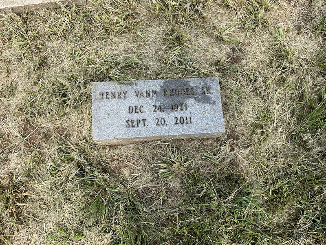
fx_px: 273
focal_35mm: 29
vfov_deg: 48.2
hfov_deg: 61.7
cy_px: 122
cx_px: 163
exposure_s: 1/869
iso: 16
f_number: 1.8
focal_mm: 3
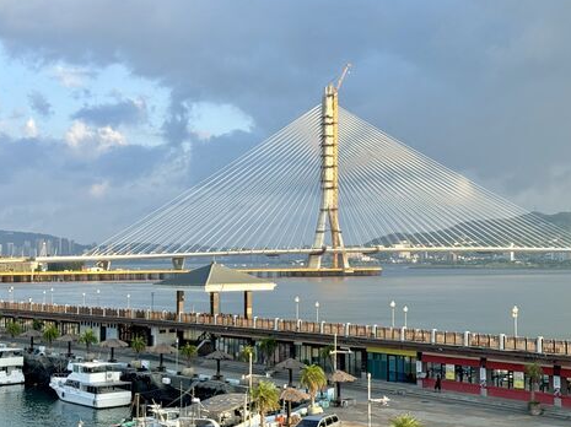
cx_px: 323
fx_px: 1022
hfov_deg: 31.2
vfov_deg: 23.6
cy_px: 206
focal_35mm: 62
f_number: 1.78
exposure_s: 1/1312
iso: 64
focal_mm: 6.76
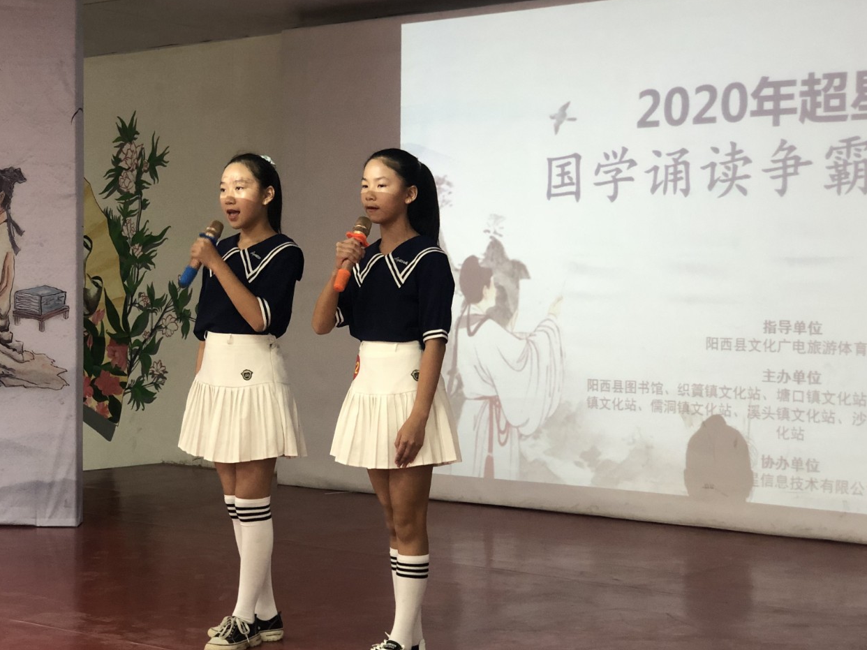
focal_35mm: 67
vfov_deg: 21.9
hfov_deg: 28.9
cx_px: 344
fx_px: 1678
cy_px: 332
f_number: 2.4
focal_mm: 6
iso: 100
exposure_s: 1/40
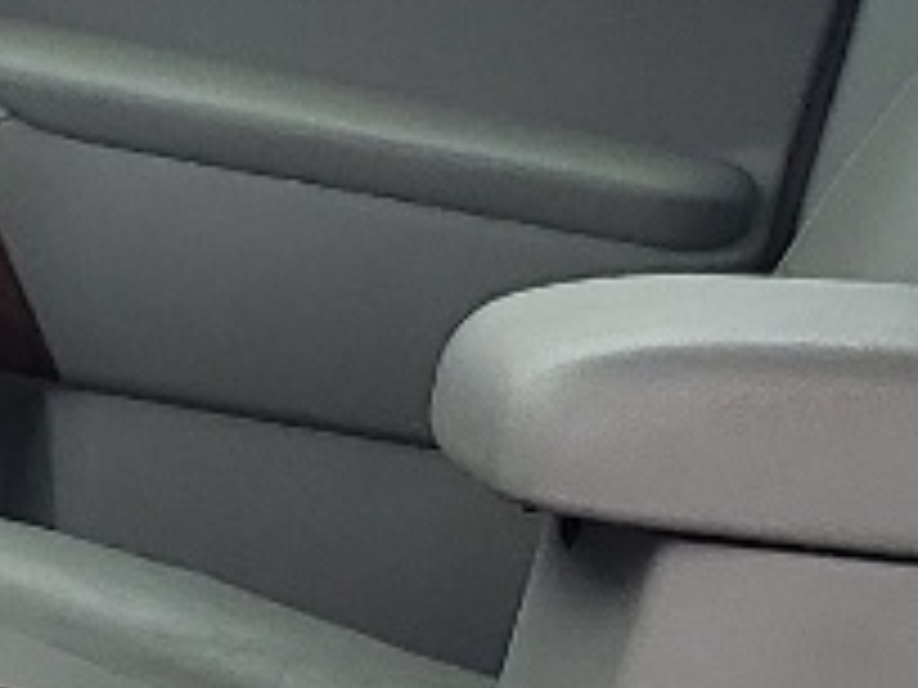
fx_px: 5410
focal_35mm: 204
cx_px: 135
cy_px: 472
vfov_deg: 7.3
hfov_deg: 9.7
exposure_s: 1/1667
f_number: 1.5
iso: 50
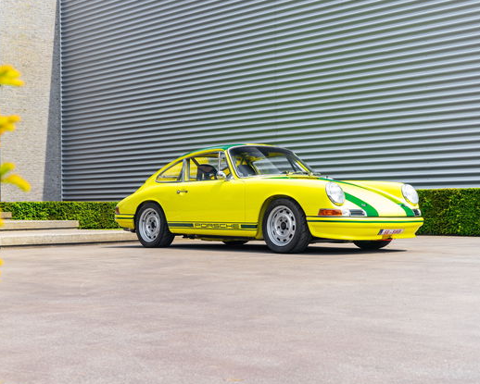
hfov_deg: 32.9
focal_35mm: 57
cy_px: 201
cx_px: 205
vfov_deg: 26.7
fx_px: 810
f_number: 5.6
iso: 50
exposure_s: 1/125
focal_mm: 41
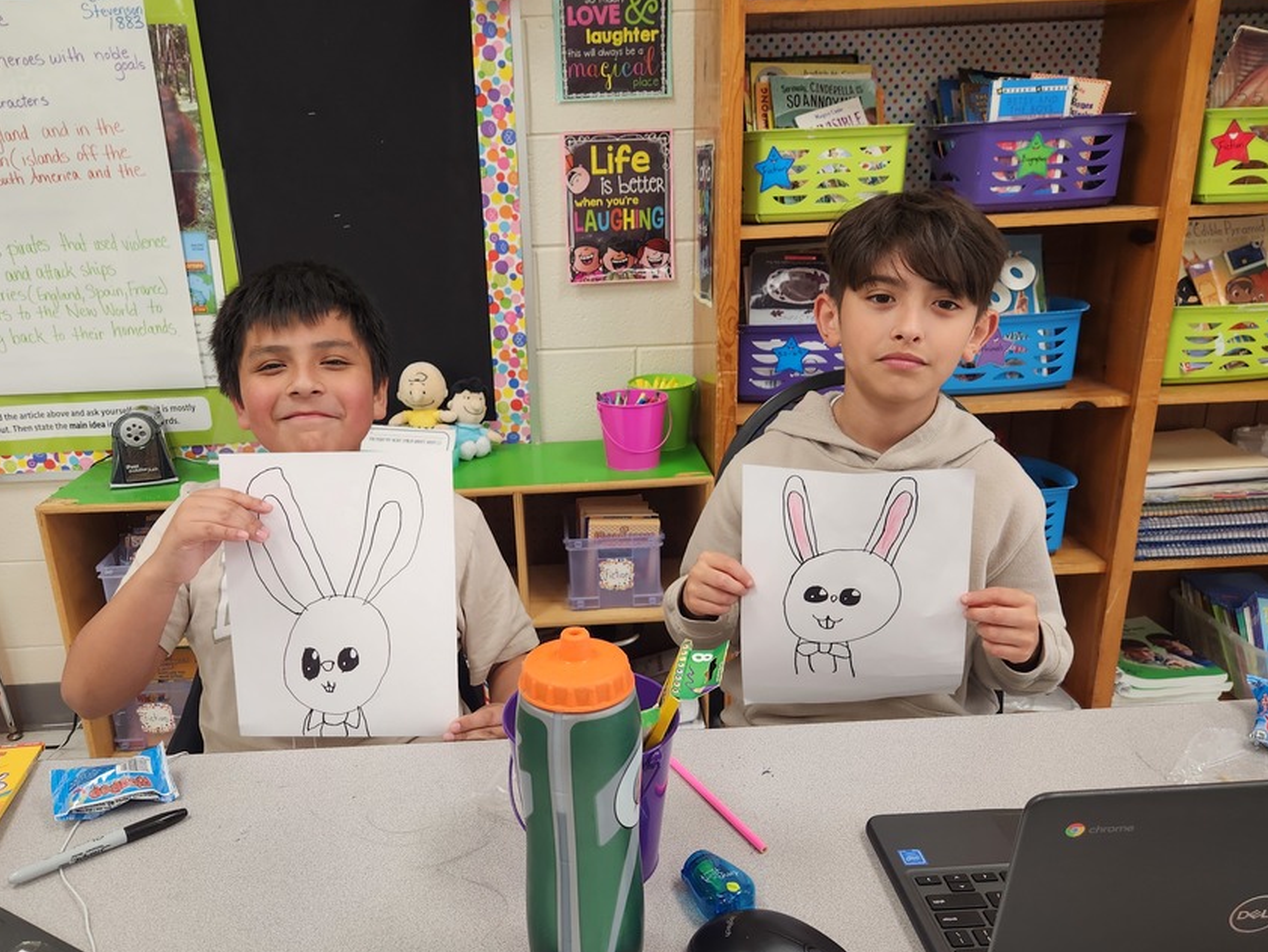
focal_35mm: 28
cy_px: 516
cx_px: 576
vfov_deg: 49.7
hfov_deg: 63.3
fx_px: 1026
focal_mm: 5.4
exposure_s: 1/120
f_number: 1.8
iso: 100
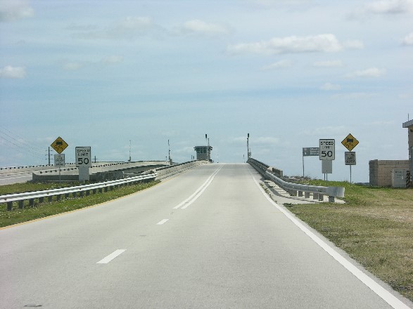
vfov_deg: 13.5
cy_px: 154
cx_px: 206
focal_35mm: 110
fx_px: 1312
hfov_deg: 17.9
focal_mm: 27.3
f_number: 6.6
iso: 50
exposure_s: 1/235
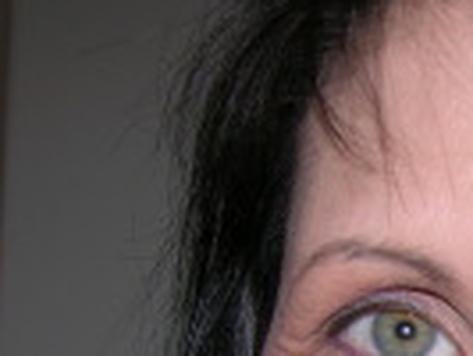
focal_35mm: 118
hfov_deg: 15.7
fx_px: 1614
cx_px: 640
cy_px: 529
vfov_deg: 12.0
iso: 50
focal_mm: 8.9
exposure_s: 1/60.1
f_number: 2.8
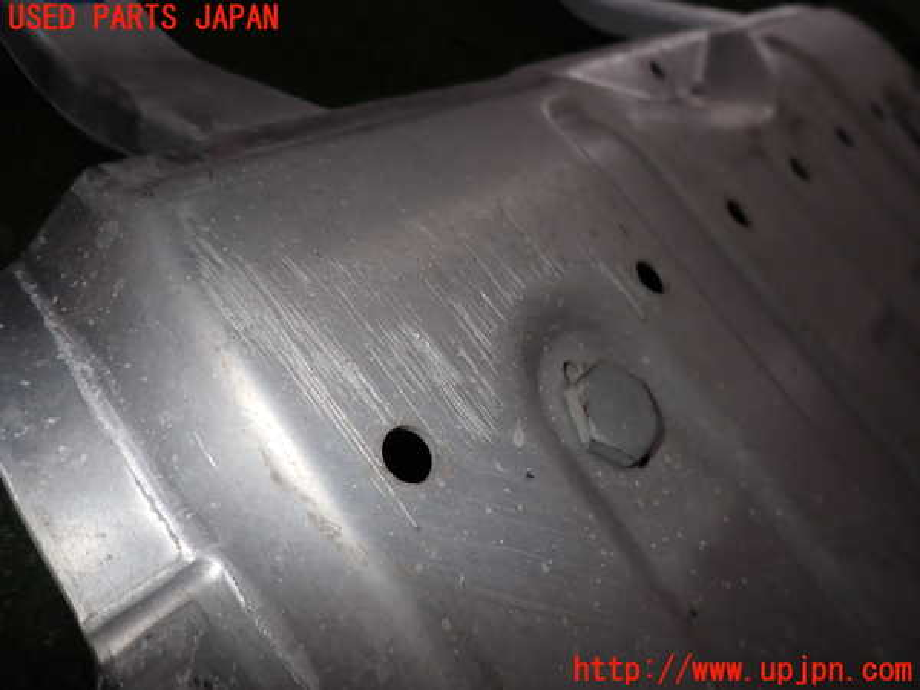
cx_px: 460
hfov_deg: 69.4
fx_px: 664
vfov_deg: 54.9
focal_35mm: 25
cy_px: 345
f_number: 5.6
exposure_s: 1/30
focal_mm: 4.5
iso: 100
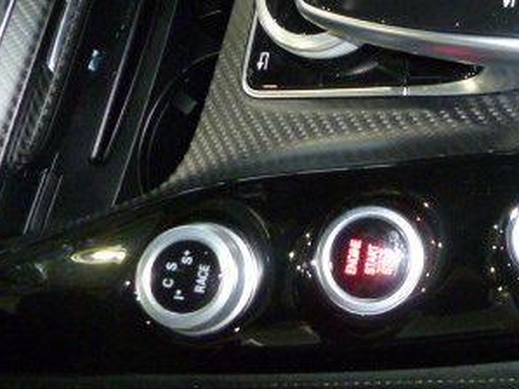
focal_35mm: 60
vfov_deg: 23.2
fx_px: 899
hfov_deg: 29.7
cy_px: -14
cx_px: 536
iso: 400
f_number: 3.3
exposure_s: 1/30
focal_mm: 5
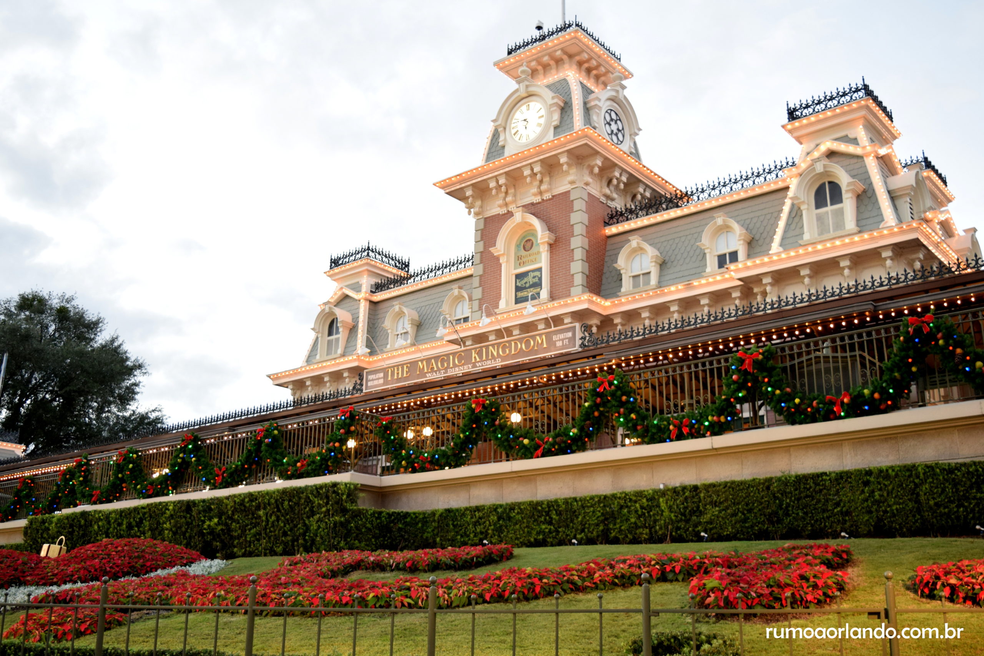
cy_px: 328
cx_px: 492
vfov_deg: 36.9
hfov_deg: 53.1
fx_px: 984
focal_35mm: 36
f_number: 4
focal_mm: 24
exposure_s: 1/40
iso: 800
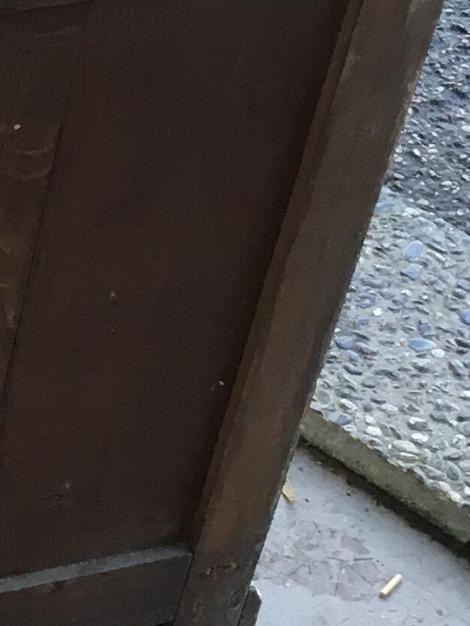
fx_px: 2552
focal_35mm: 141
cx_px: -606
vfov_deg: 14.0
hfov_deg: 9.5
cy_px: 257
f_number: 2.2
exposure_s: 1/33
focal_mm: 4.15
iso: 40
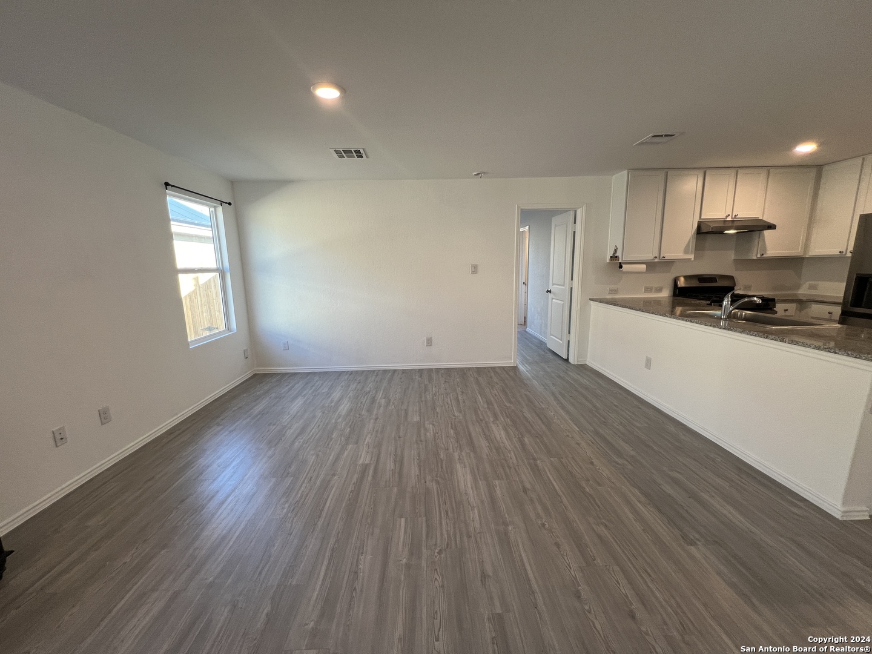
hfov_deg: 106.2
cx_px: 436
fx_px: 327
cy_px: 327
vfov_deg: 89.9
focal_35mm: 13
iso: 125
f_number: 1.8
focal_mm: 1.57
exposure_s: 1/120
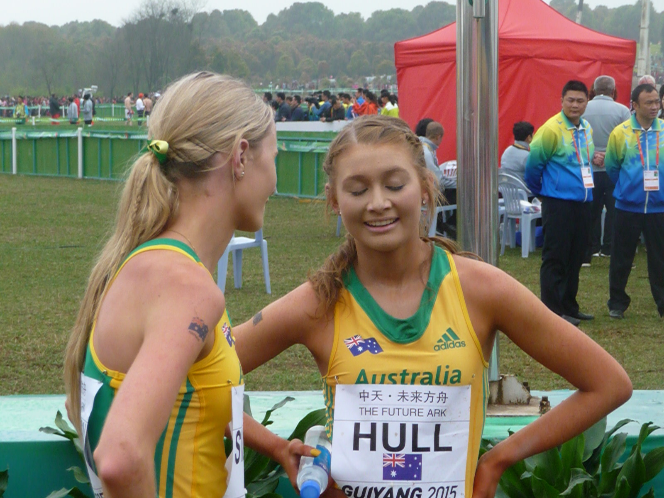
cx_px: 332
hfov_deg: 15.4
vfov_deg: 11.6
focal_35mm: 128
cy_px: 249
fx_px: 2455
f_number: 4.7
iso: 500
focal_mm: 21.8
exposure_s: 1/800
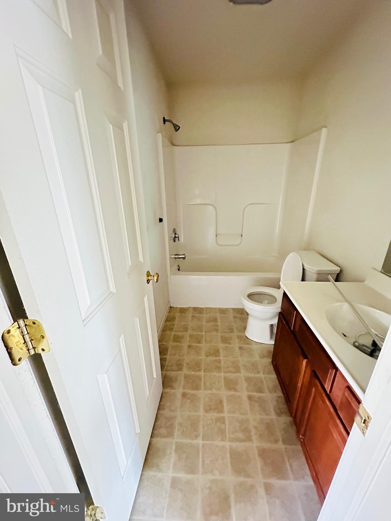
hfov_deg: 85.7
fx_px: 211
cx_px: 196
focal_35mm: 14
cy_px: 260
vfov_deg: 102.1
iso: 1600
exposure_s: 1/30
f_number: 2.2
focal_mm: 2.22
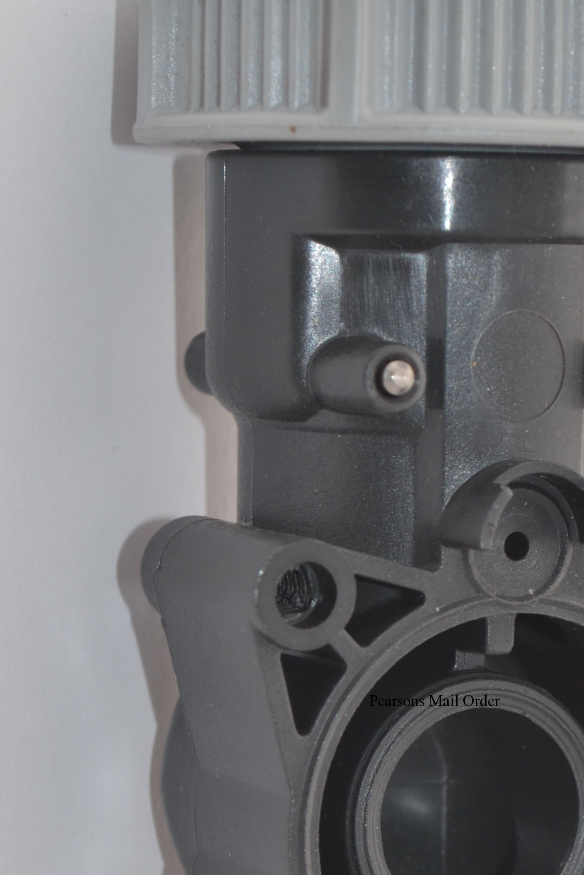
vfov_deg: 11.8
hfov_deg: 7.9
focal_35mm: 174
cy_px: 699
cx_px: 435
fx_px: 4235
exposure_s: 1/60
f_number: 8
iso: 100
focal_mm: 55
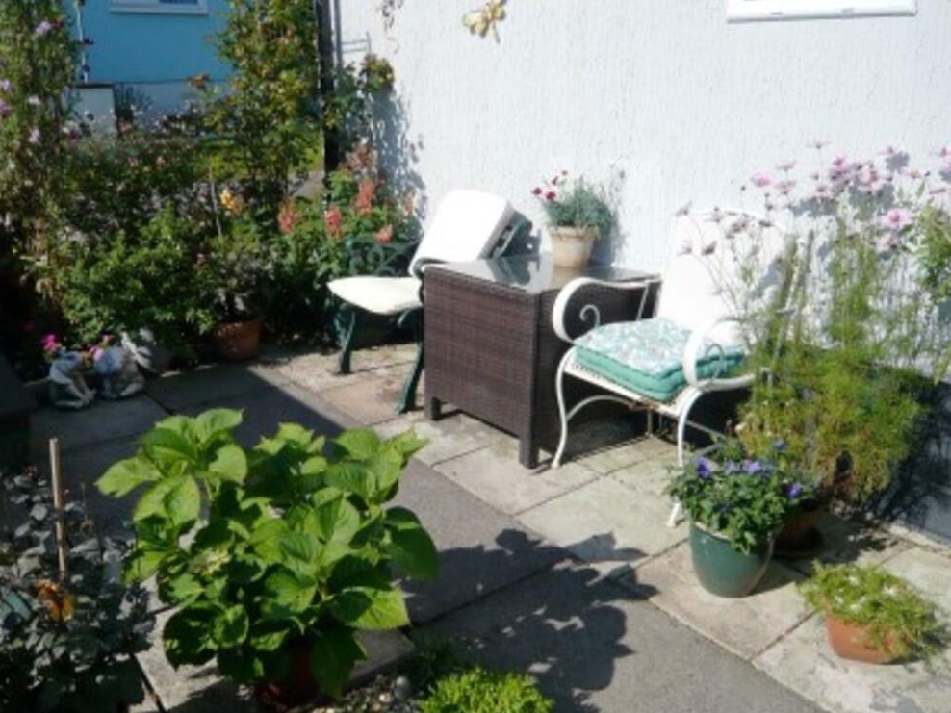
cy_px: 354
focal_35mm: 29
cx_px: 474
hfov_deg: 61.7
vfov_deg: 48.2
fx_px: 797
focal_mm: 4.6
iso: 100
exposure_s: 1/200
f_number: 8
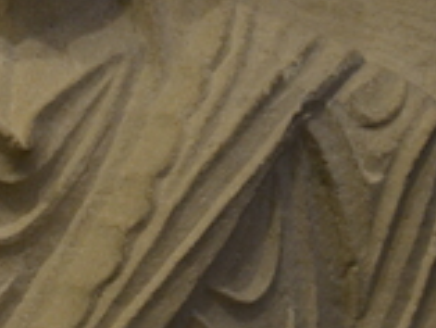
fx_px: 2458
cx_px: -8
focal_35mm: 195
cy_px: 100
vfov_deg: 7.6
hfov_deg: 10.1
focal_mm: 32
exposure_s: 1/10
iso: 1250
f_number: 4.2
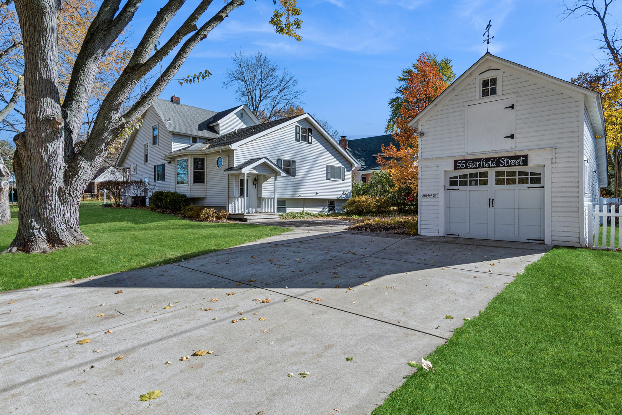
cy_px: 208
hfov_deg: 90.0
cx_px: 311
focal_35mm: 18
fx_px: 311
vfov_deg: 67.4
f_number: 8
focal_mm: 12
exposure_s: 1/400
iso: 400
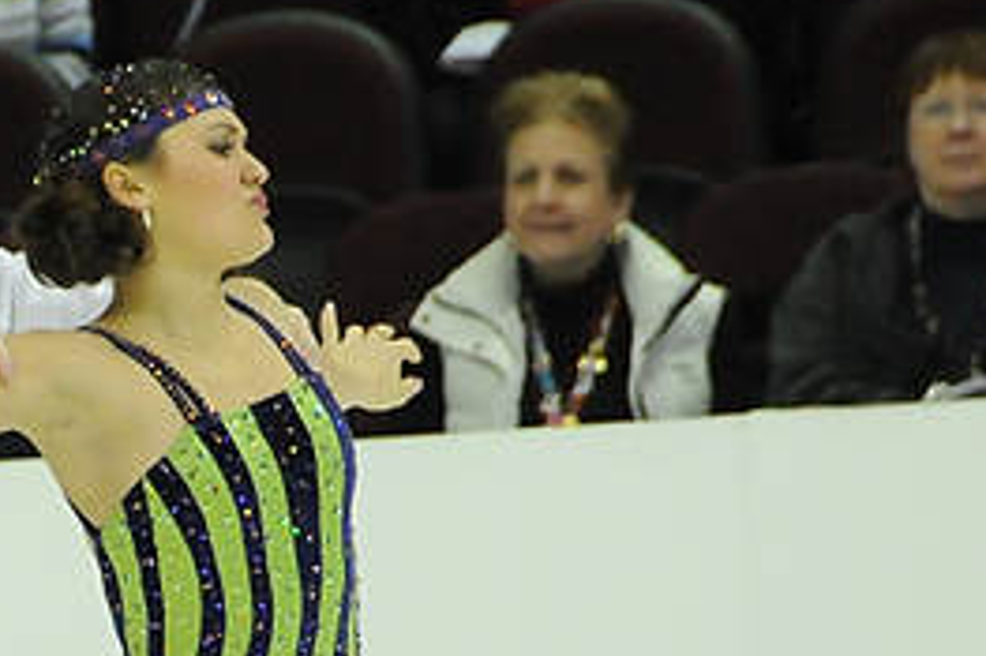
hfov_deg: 2.7
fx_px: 21267
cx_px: -49
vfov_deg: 1.8
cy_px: 705
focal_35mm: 777
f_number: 5.6
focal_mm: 170
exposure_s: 1/800
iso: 3200
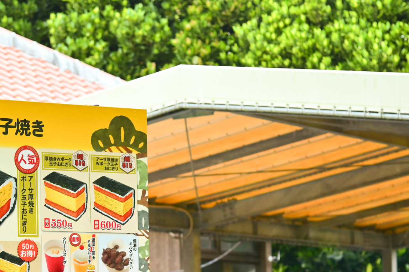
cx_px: 131
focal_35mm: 145
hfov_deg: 14.1
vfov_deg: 9.4
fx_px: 1646
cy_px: 249
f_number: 4
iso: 220
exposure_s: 1/60
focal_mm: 65
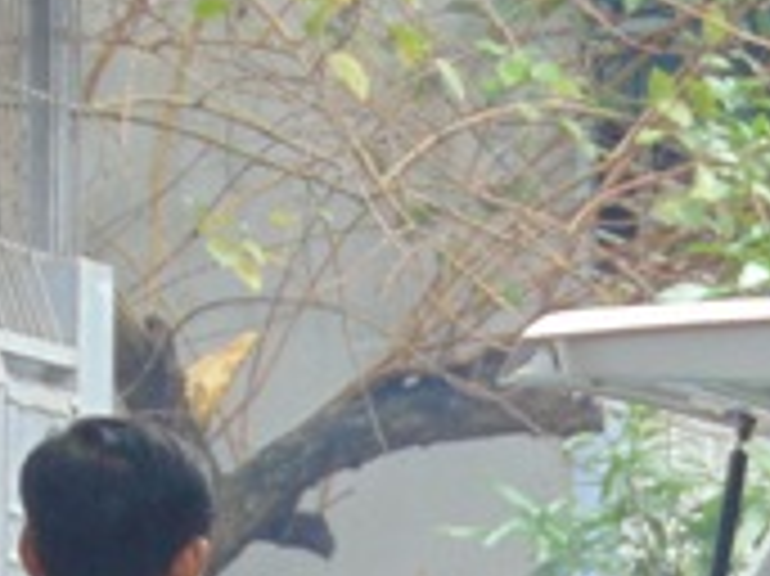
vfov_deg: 2.9
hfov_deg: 3.9
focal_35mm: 506
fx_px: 11248
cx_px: 1063
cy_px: 1170
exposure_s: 1/30
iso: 100
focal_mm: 19.4
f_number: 3.9
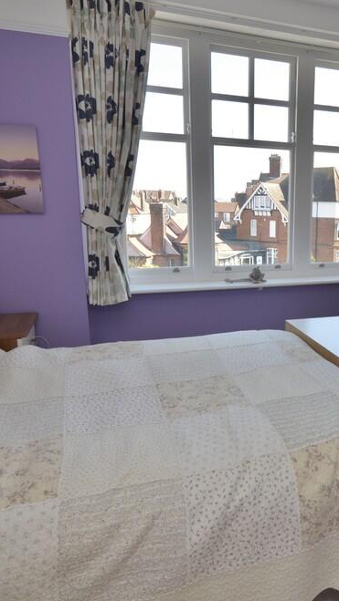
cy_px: 296
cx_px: 284
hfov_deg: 40.9
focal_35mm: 27
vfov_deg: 70.2
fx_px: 428
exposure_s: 1/125
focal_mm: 11
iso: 200
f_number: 5.6
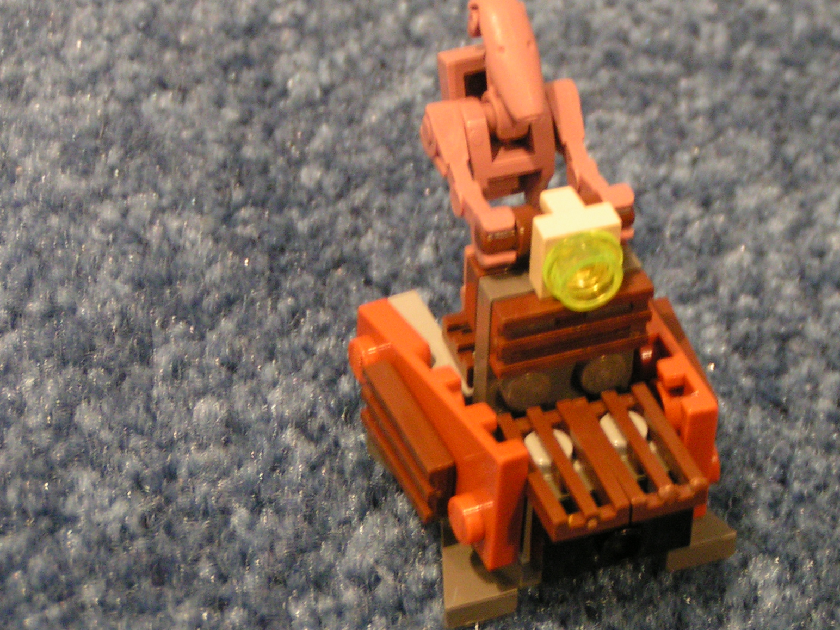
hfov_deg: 15.6
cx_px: 538
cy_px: 241
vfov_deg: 11.8
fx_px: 3058
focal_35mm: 126
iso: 200
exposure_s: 1/1.6
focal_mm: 14.5
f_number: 3.5
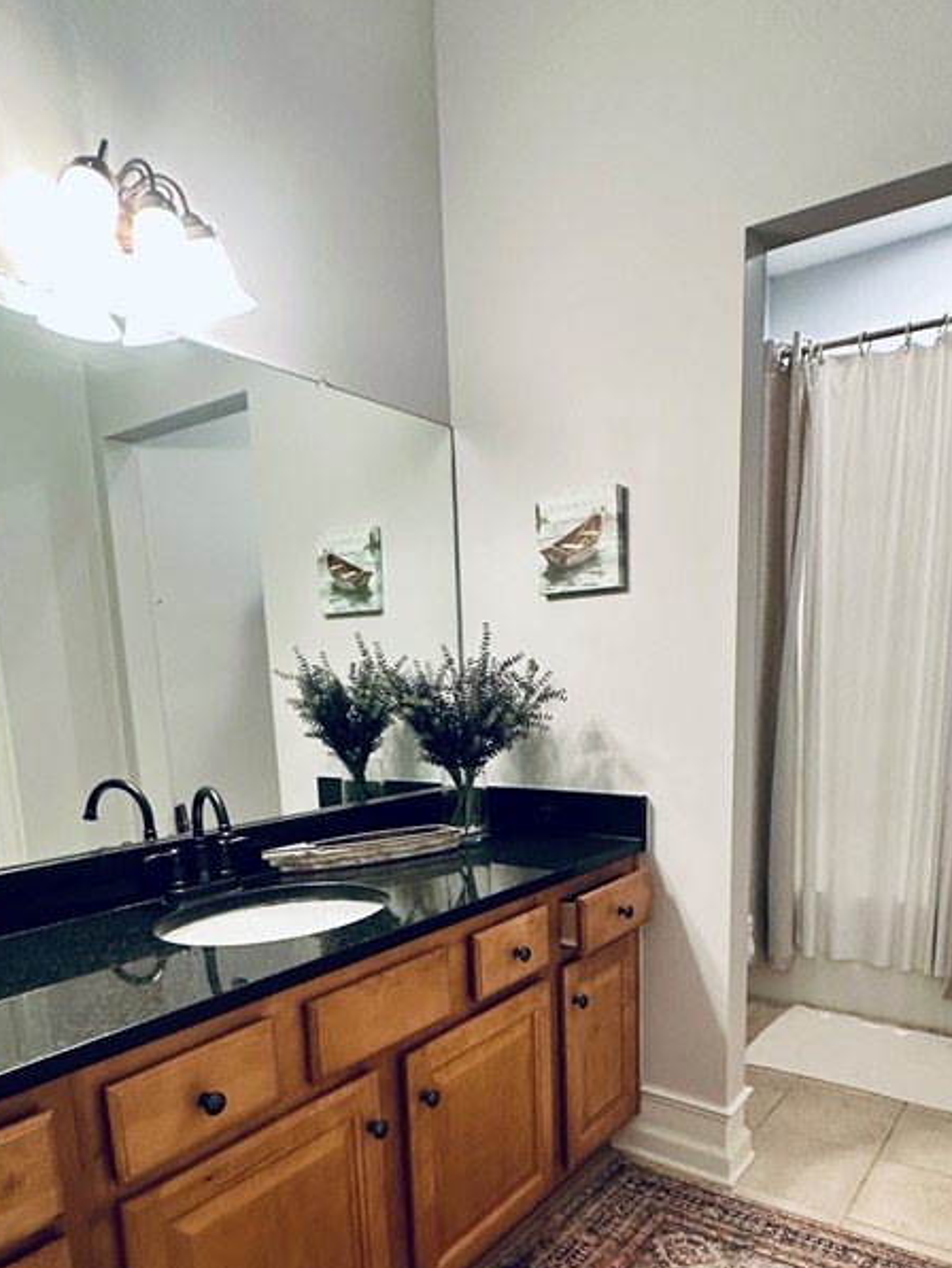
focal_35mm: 24
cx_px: 516
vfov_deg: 69.6
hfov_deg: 56.8
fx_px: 880
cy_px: 841
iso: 250
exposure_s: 1/60
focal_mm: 2.22
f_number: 2.2
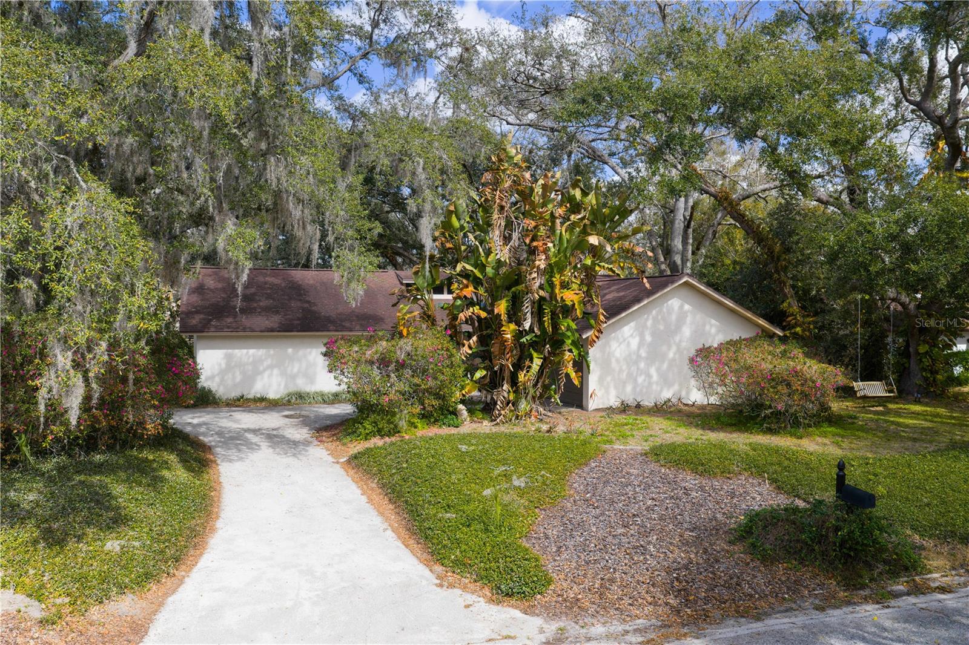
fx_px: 753
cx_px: 484
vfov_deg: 46.4
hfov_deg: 65.5
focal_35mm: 28
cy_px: 322
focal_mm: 14.45
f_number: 2.8
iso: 200
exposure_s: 1/15
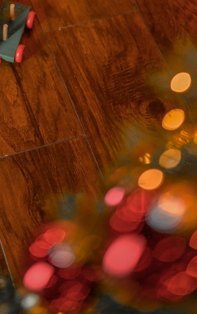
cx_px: -15
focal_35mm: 108
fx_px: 926
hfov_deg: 12.0
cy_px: -134
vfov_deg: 17.6
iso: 250
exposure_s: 1/250
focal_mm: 35
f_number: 1.2
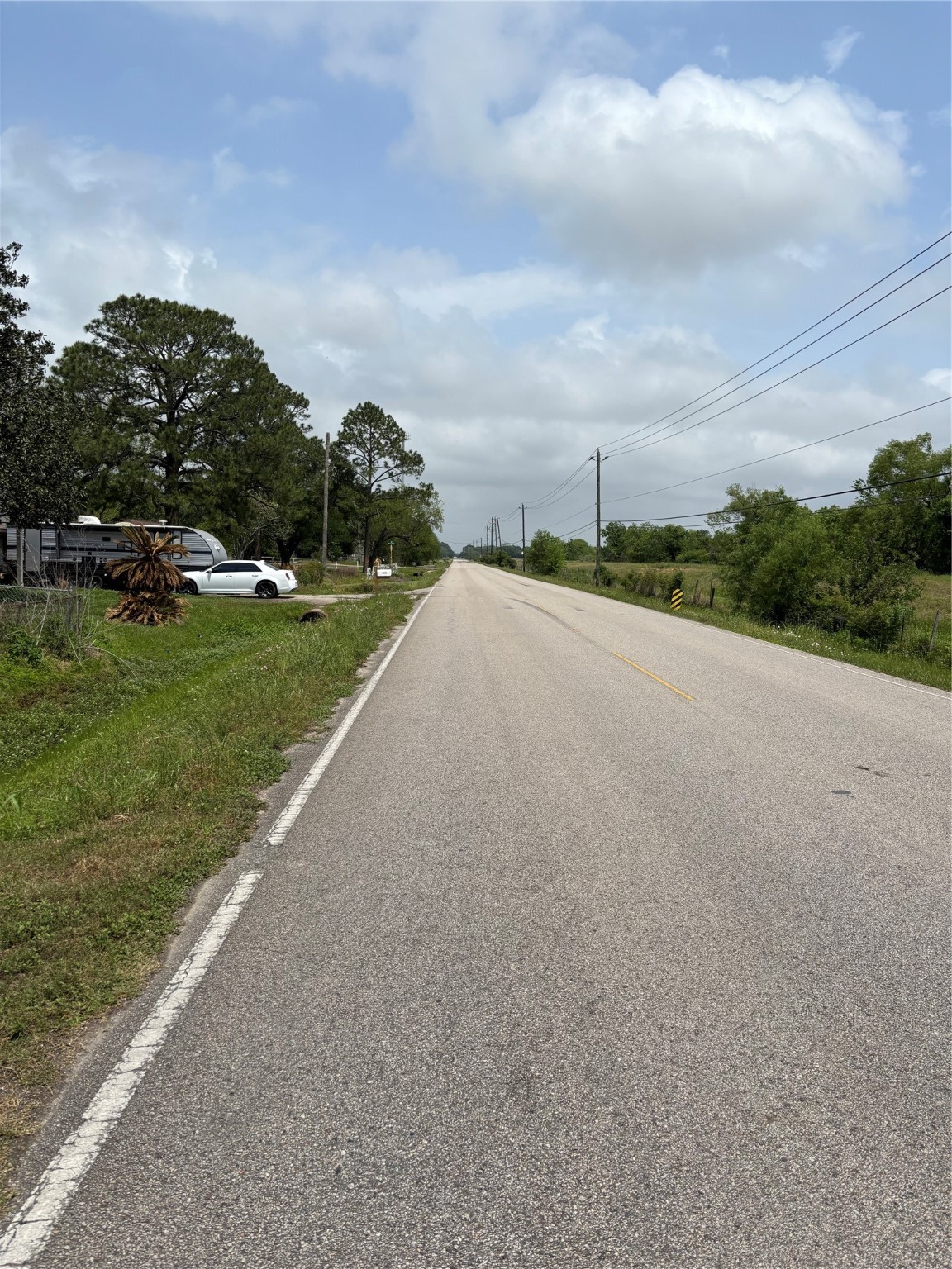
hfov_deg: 53.1
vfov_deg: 67.3
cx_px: 476
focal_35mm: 26
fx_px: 953
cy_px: 634
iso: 50
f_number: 1.6
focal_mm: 5.96
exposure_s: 1/6711
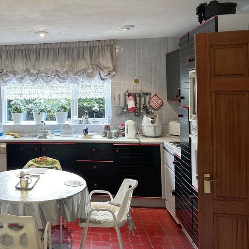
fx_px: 301
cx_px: 35
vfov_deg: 44.6
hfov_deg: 42.0
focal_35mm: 37
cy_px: 93
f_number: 1.78
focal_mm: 6.86
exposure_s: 1/50
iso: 200
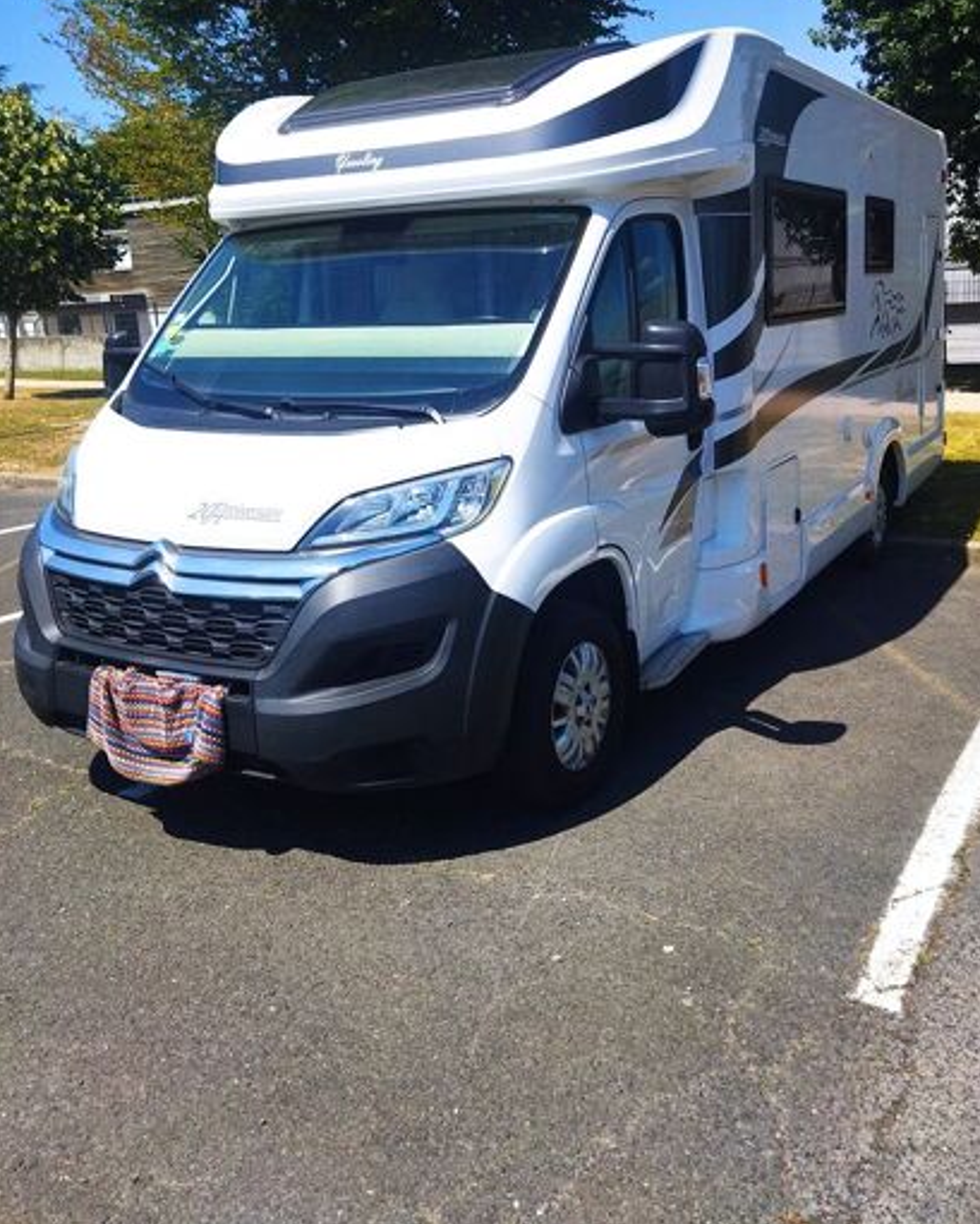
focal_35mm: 33
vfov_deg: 53.7
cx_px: 453
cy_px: 465
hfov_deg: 44.5
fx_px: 1196
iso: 98
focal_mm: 4.71
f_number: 1.79
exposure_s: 1/5383
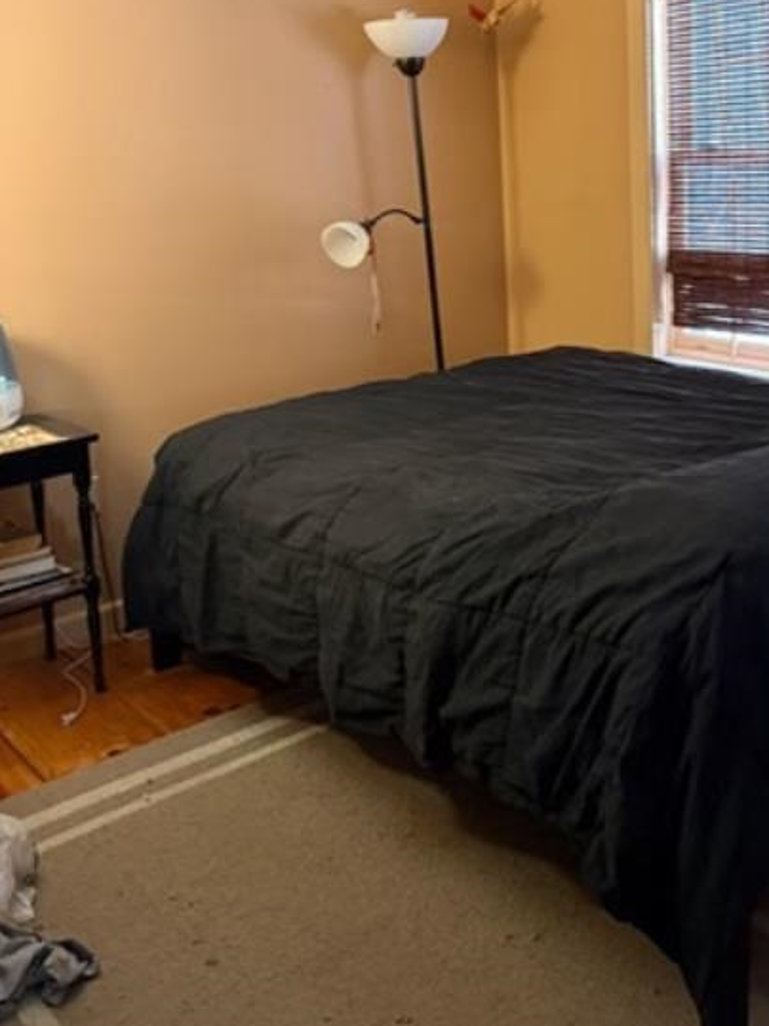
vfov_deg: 47.5
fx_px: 1126
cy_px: 283
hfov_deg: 36.5
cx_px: 605
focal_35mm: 38
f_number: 1.78
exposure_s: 1/40
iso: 800
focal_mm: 6.76
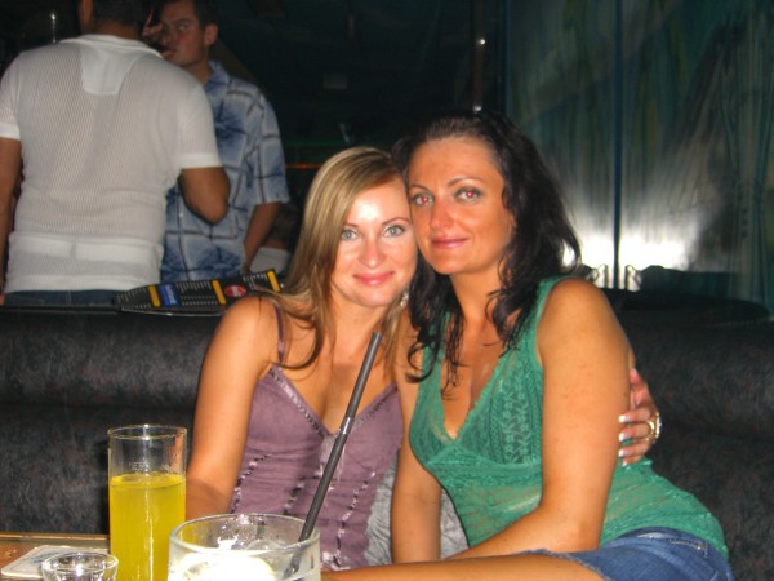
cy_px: 290
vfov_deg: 31.5
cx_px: 387
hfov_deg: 41.2
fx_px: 1029
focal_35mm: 46
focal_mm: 9.5
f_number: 3.1
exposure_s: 1/60
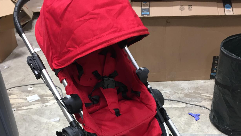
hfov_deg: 47.4
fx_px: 275
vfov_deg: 26.5
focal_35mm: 43
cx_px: 121
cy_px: 130
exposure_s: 1/30
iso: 64
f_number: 2.2
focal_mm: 4.15
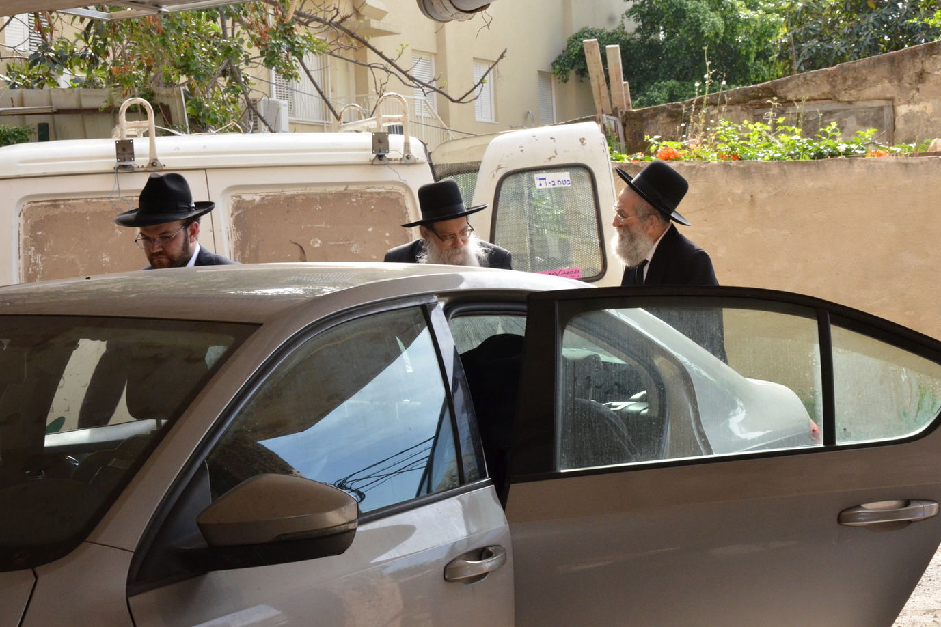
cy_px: 311
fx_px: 1791
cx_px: 468
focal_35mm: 69
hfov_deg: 29.4
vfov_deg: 19.9
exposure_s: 1/250
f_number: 16
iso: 1600
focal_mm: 45
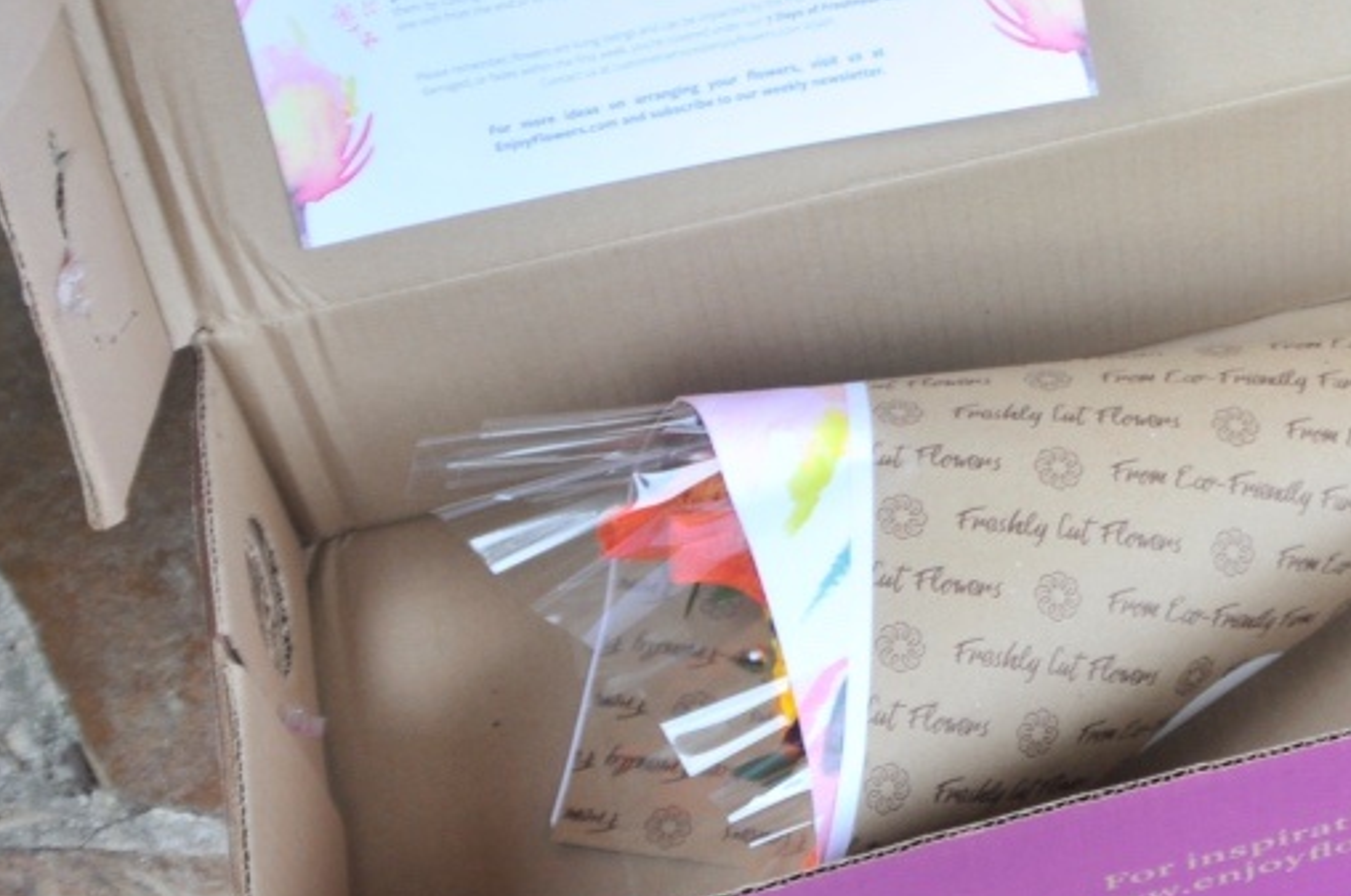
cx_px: 1314
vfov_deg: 15.8
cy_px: 74
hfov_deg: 23.1
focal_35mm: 85
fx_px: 3185
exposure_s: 1/40
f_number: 6.3
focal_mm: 24
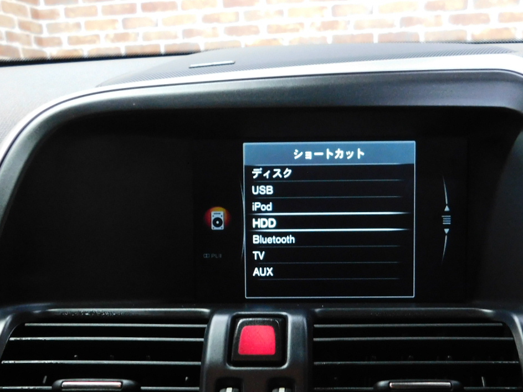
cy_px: 286
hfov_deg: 47.7
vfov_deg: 36.1
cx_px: 298
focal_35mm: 39
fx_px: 589
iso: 400
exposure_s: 1/13
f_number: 3
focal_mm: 4
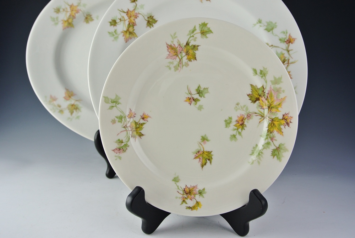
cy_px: 119
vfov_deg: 34.3
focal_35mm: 39
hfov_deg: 49.5
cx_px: 178
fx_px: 385
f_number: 4
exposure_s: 1/125
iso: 200
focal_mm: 14.5
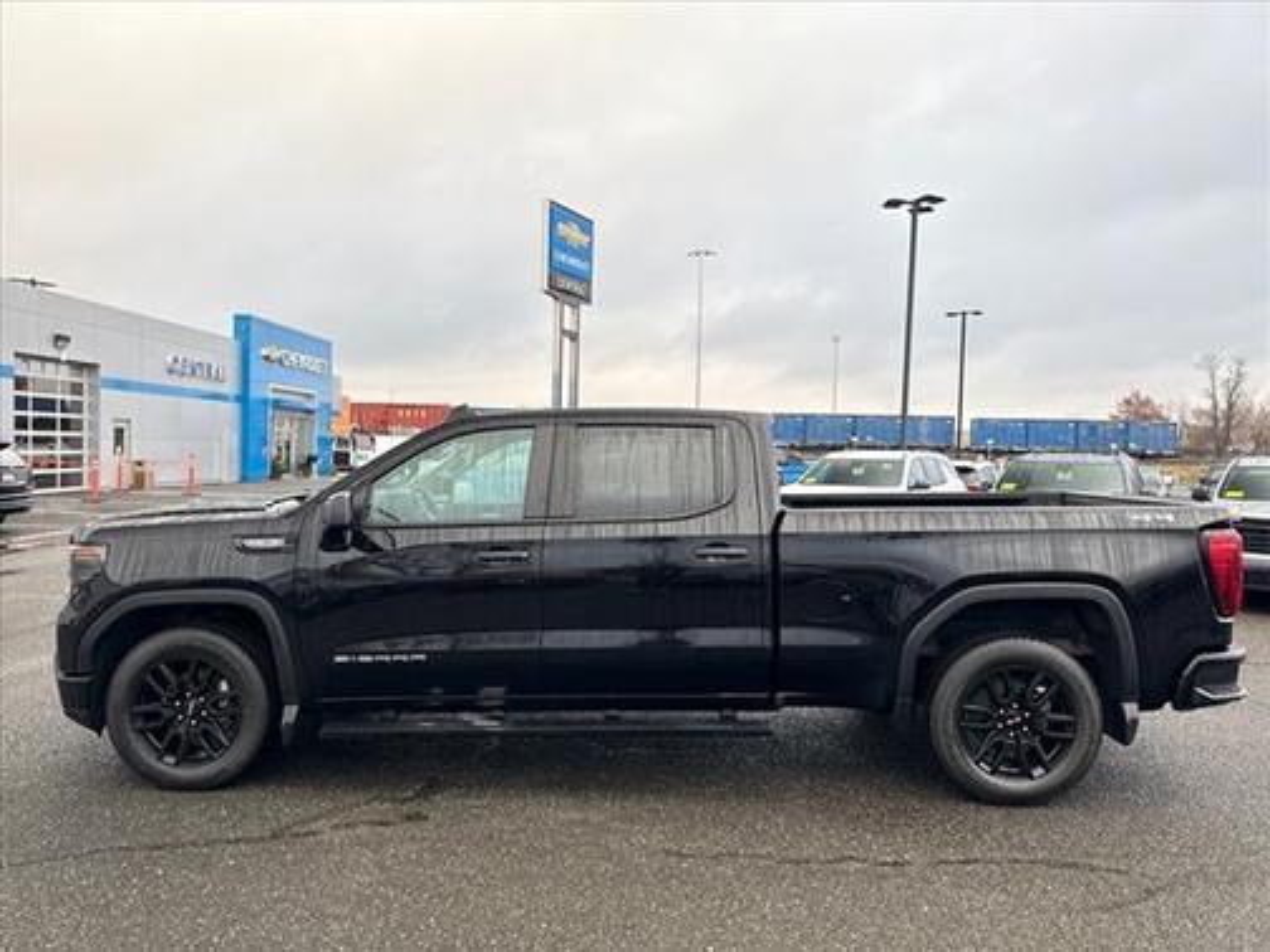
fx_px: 881
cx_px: 635
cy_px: 476
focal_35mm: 24
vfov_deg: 56.8
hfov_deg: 71.6
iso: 160
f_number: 1.78
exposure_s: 1/207
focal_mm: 6.76
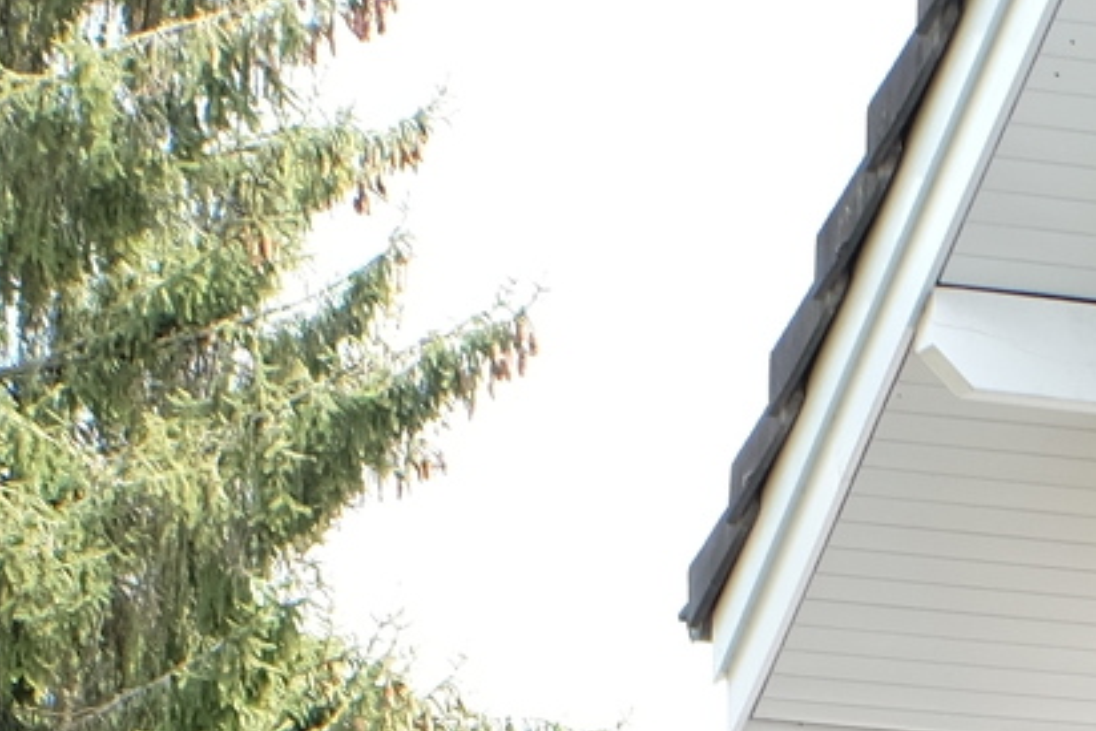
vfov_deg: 8.7
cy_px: 1522
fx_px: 4538
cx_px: 1551
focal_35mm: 149
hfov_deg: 13.1
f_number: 4
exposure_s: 1/140
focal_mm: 16
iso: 200
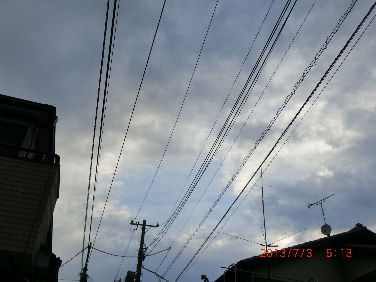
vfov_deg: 42.9
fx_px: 358
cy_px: 141
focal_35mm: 33
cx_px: 188
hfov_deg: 55.4
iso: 80
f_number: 3.7
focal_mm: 5.93
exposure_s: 1/400
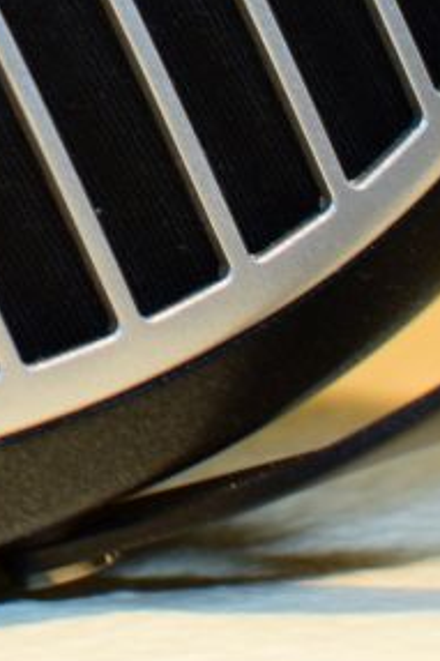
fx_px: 4836
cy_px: -691
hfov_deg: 5.2
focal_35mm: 264
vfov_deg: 7.5
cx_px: -290
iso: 100
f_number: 4.5
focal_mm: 35
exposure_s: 1/25
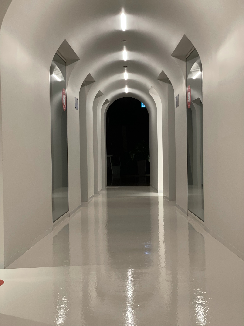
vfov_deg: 36.8
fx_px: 489
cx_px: 122
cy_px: 163
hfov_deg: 28.0
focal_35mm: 52
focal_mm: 6
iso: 200
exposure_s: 1/40
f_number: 2
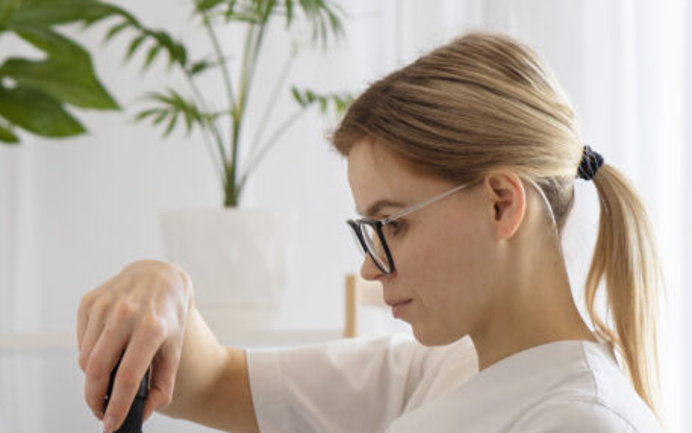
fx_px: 3660
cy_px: 539
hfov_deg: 10.8
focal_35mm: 194
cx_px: 189
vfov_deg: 6.7
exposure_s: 1/200
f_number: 2.8
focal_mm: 85
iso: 640
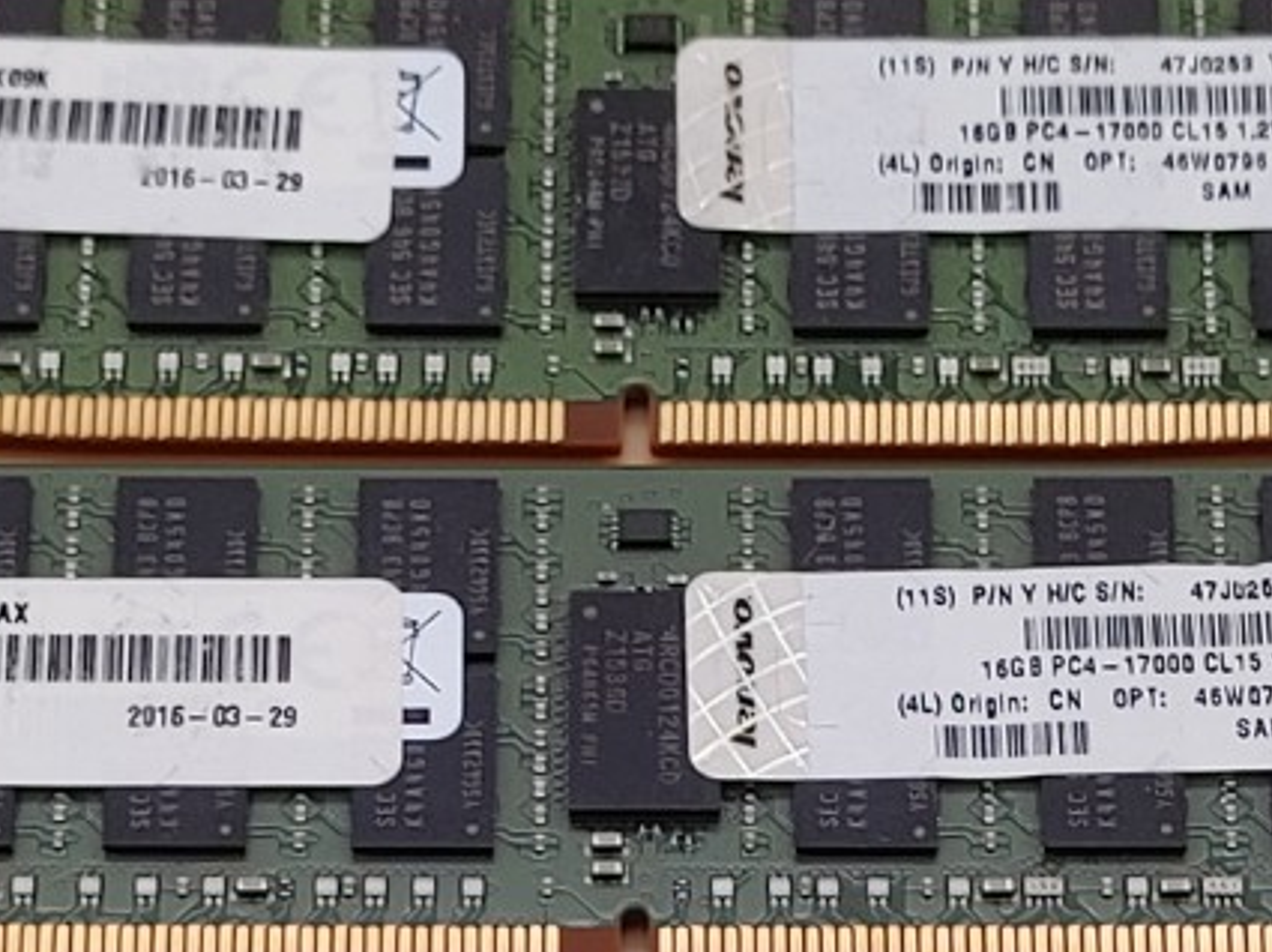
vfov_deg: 9.2
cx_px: 581
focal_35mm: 156
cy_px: 1443
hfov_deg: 12.7
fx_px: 5728
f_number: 1.8
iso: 50
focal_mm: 4.36
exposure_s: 1/120
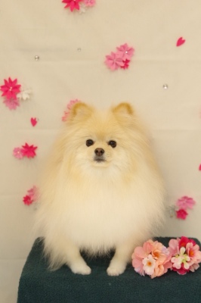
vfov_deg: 24.8
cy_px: 152
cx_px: 100
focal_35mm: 82
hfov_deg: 16.6
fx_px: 688
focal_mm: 55
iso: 4000
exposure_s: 1/250
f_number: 4.5
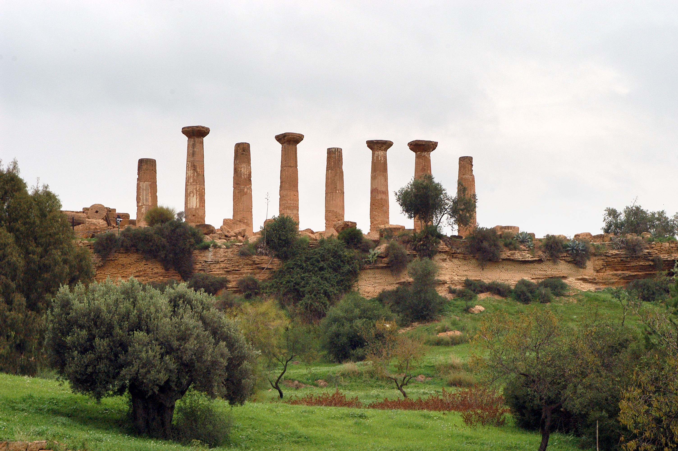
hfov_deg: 19.5
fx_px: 1976
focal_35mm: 105
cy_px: 226
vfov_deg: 13.0
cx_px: 339
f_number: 5.6
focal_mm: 70
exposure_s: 1/500
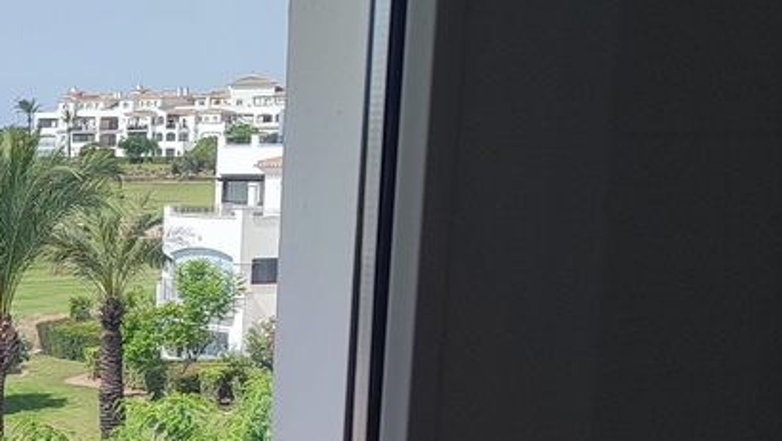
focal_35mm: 85
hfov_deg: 20.8
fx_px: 1763
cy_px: 422
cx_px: -435
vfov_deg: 14.1
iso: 50
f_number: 1.9
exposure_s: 1/572
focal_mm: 6.04
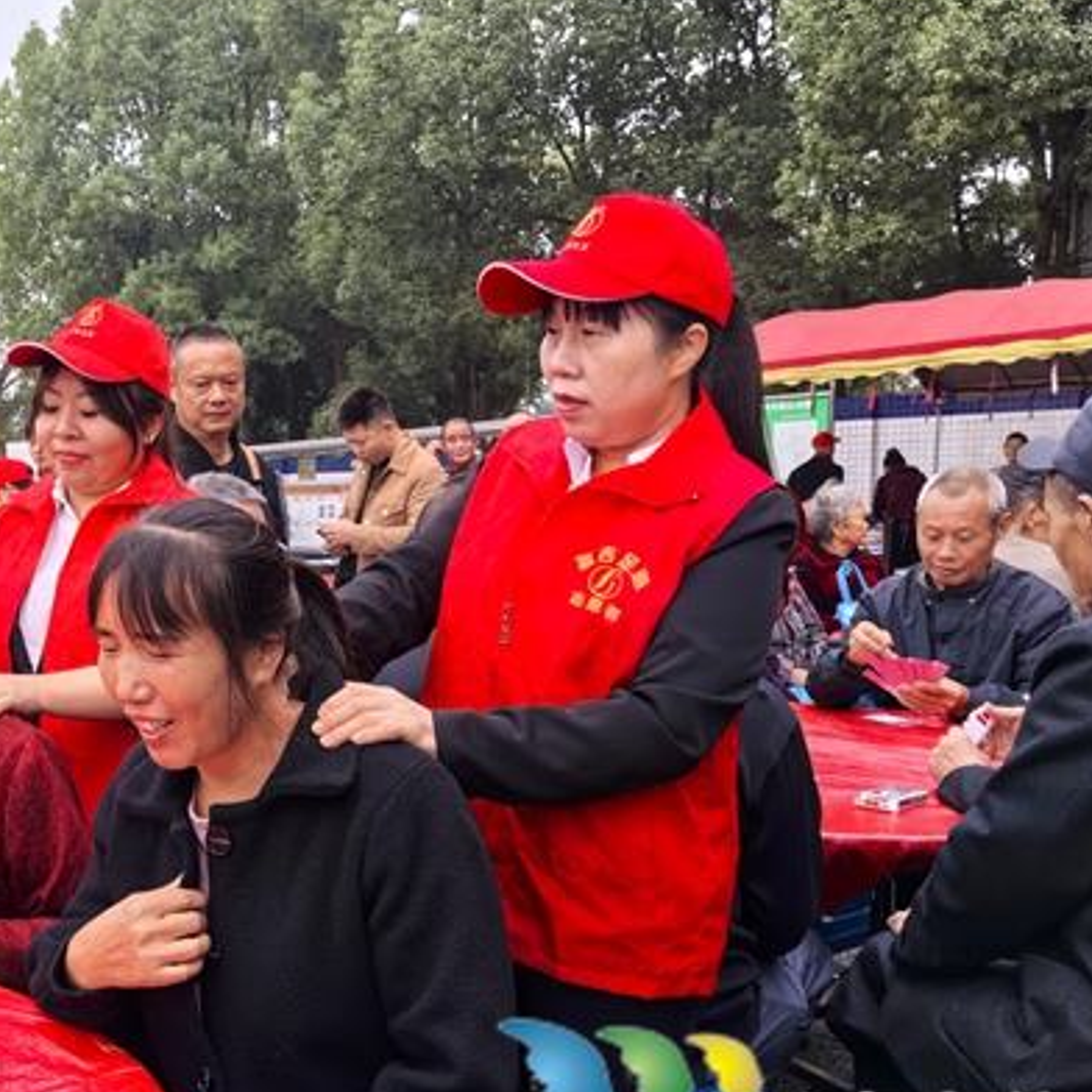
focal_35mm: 39
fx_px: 1392
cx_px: 254
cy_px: 632
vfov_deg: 42.7
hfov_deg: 41.4
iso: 160
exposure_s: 1/829
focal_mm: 5.52
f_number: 1.9
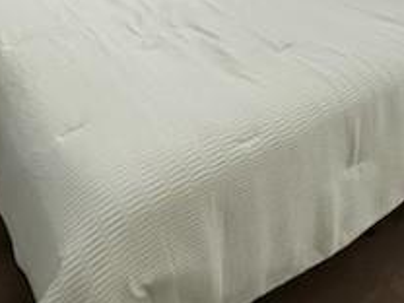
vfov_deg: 28.8
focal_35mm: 43
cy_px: -68
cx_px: 157
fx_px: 502
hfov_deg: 43.6
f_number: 2.2
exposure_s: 1/120
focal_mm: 2.22
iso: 320
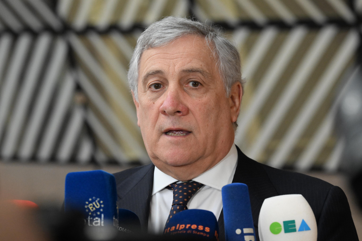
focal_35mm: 135
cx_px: 181
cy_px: 120
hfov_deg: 15.2
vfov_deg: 10.2
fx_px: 1357
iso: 6400
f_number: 6.3
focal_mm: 135
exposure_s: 1/400
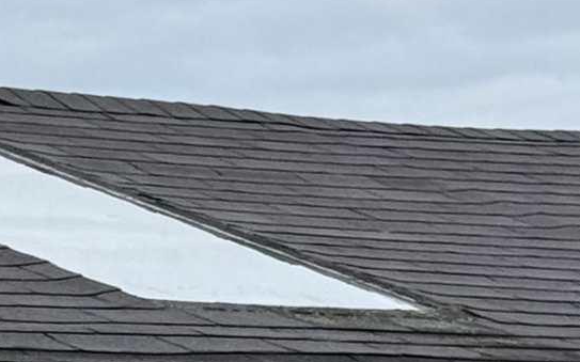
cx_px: -207
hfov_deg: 7.2
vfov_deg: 4.5
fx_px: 4551
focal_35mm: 288
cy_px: 591
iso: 64
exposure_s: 1/2273
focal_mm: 6.76
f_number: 1.78
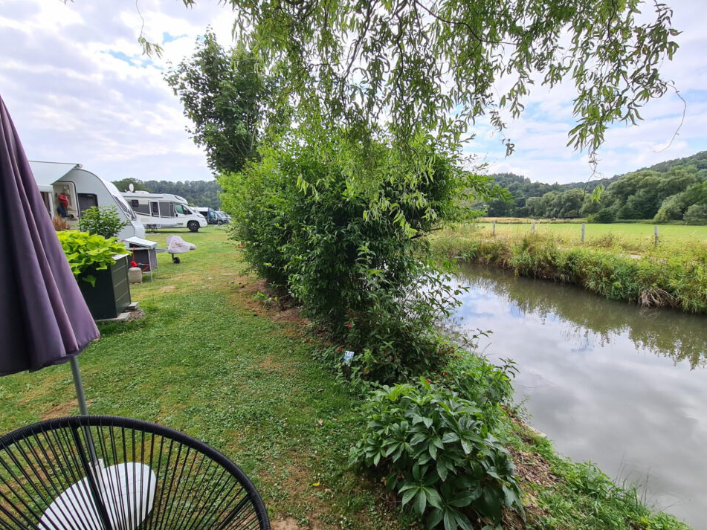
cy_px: 267
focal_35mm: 14
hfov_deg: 102.1
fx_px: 286
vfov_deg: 85.7
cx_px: 356
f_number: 2.2
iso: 50
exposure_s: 1/494
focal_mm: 2.2
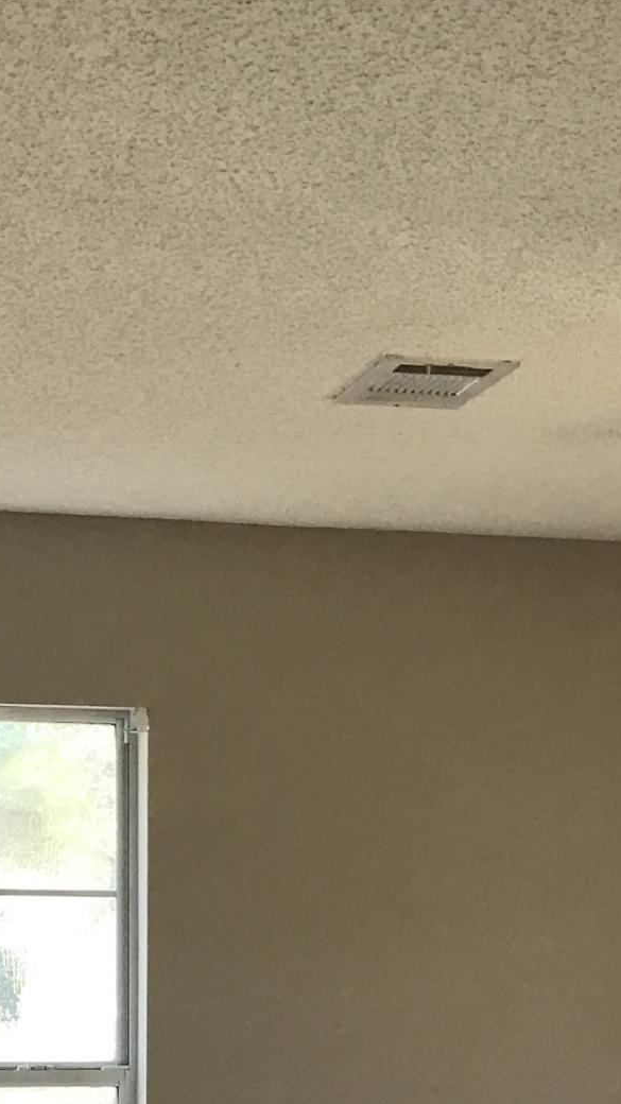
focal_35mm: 88
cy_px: 1052
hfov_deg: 13.7
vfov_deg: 23.4
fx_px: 2576
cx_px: 273
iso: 25
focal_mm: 3.99
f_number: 1.8
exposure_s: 1/30
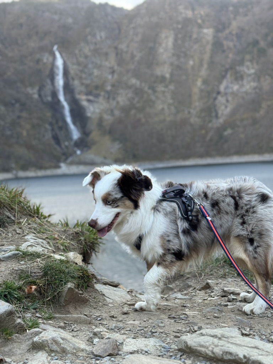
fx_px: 505
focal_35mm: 48
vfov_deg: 39.7
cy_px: 182
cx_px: 136
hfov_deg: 30.3
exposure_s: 1/145
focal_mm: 6.76
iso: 64
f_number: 1.78
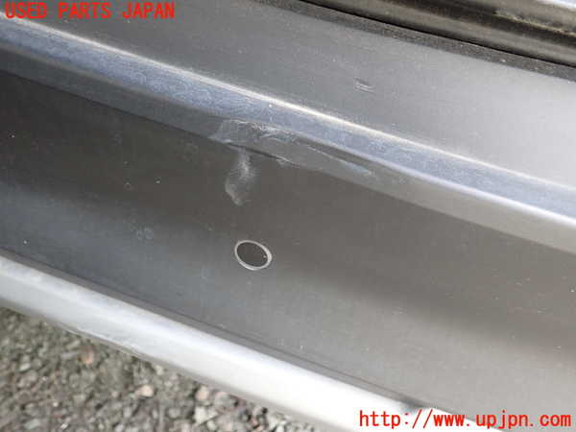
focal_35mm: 30
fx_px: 499
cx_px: 288
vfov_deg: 46.8
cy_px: 216
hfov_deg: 60.0
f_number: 2.3
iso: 200
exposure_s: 1/60
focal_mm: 5.4
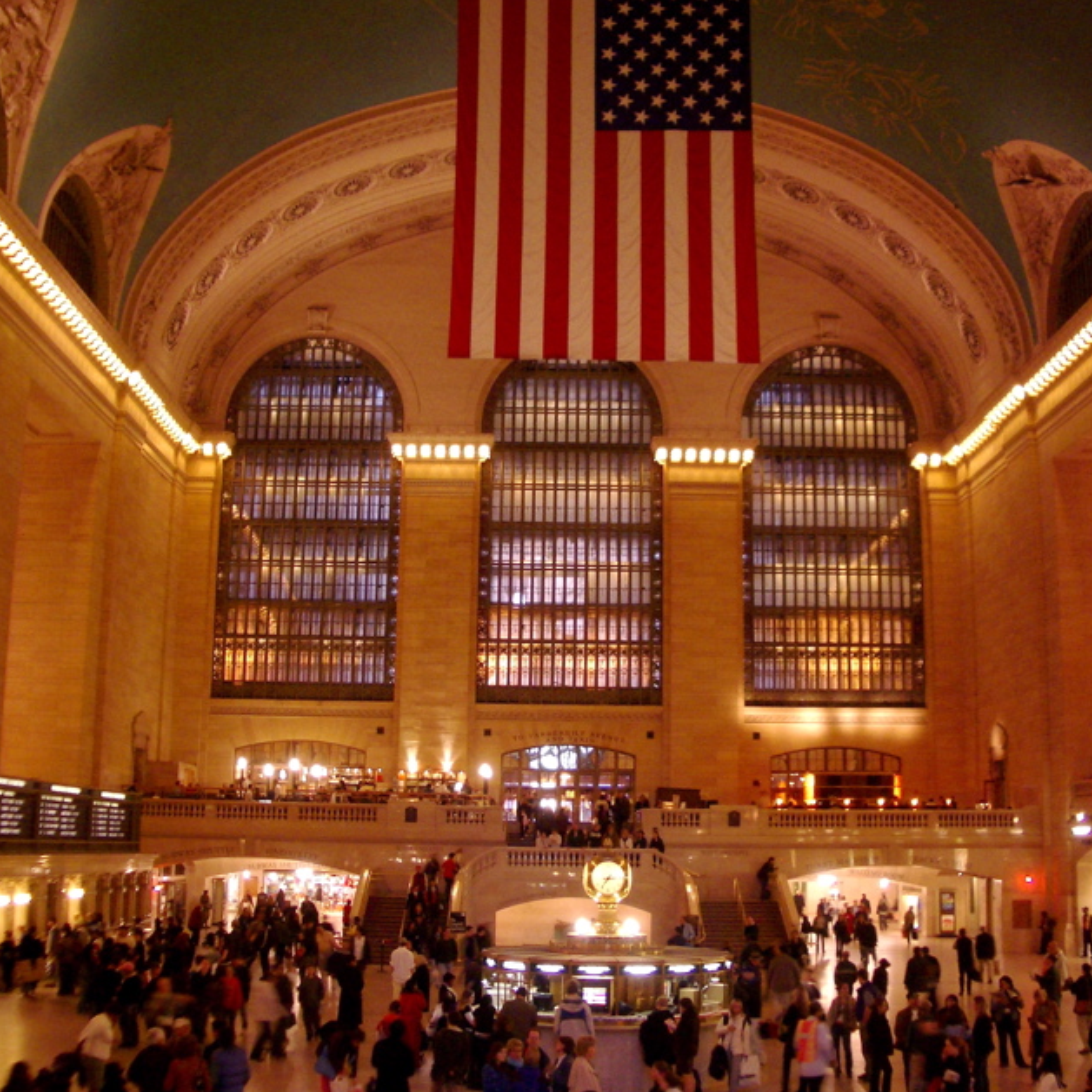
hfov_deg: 40.0
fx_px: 1499
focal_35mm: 42
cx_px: 557
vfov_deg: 40.0
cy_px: 552
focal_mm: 5.8
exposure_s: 1/4
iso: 100
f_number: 2.6
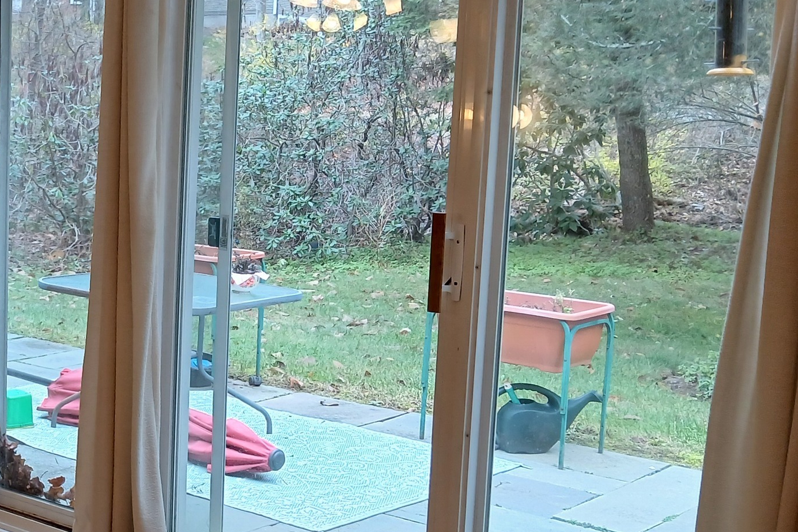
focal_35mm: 60
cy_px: 263
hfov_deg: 30.1
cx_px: -71
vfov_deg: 22.6
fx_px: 1330
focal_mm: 3.98
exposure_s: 1/60
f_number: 1.8
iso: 100
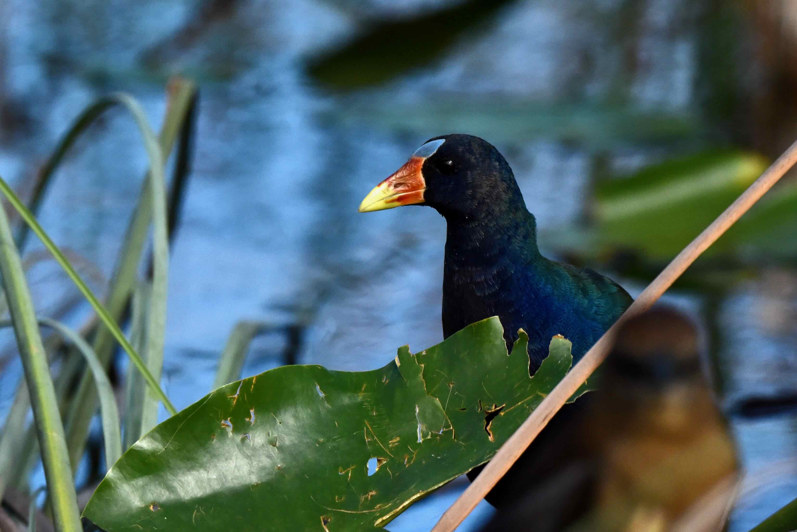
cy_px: 266
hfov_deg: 7.4
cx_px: 398
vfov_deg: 4.9
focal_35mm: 280
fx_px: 6201
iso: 1600
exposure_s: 1/4000
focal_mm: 280
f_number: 9
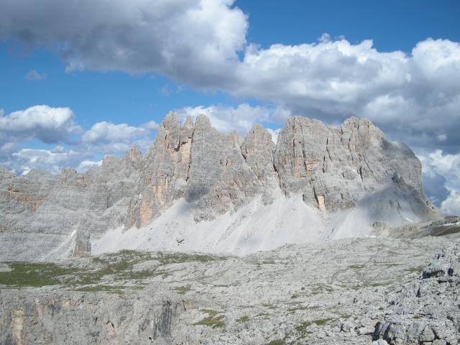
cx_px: 230
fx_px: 492
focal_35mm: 37
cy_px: 172
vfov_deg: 38.7
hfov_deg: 50.1
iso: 64
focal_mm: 7.9
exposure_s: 1/244
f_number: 8
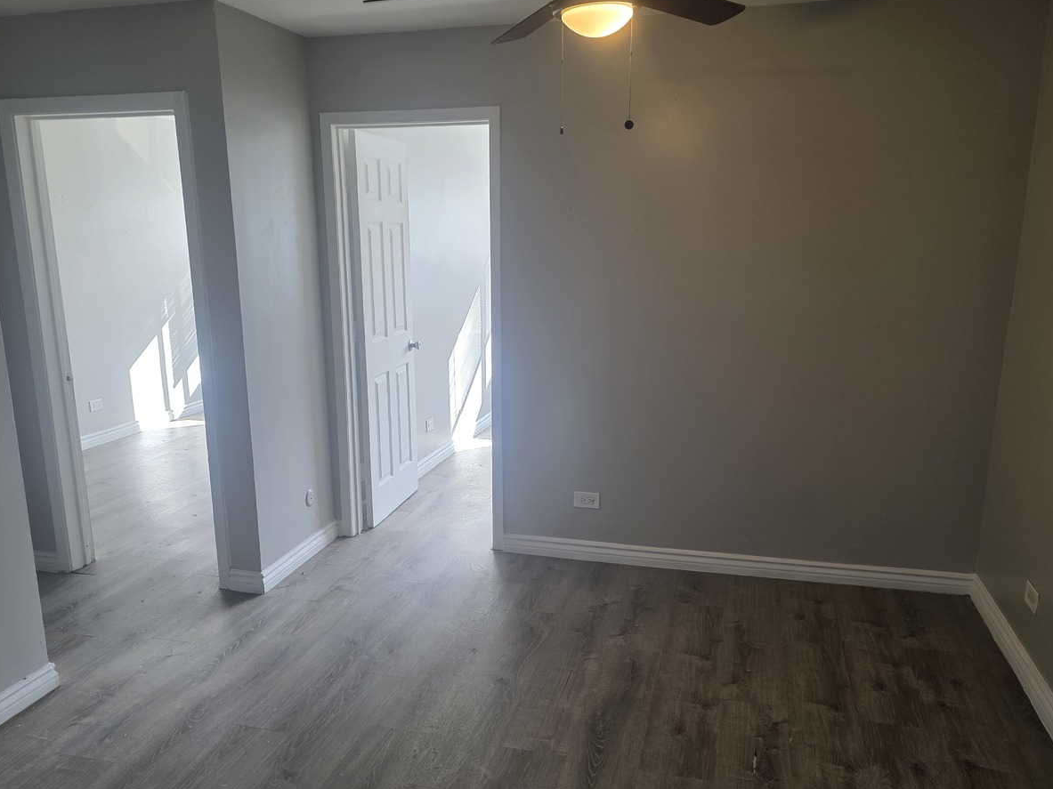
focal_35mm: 28
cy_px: 453
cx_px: 517
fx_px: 852
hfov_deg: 63.4
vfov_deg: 49.6
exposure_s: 1/120
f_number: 1.7
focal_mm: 6.3
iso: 100
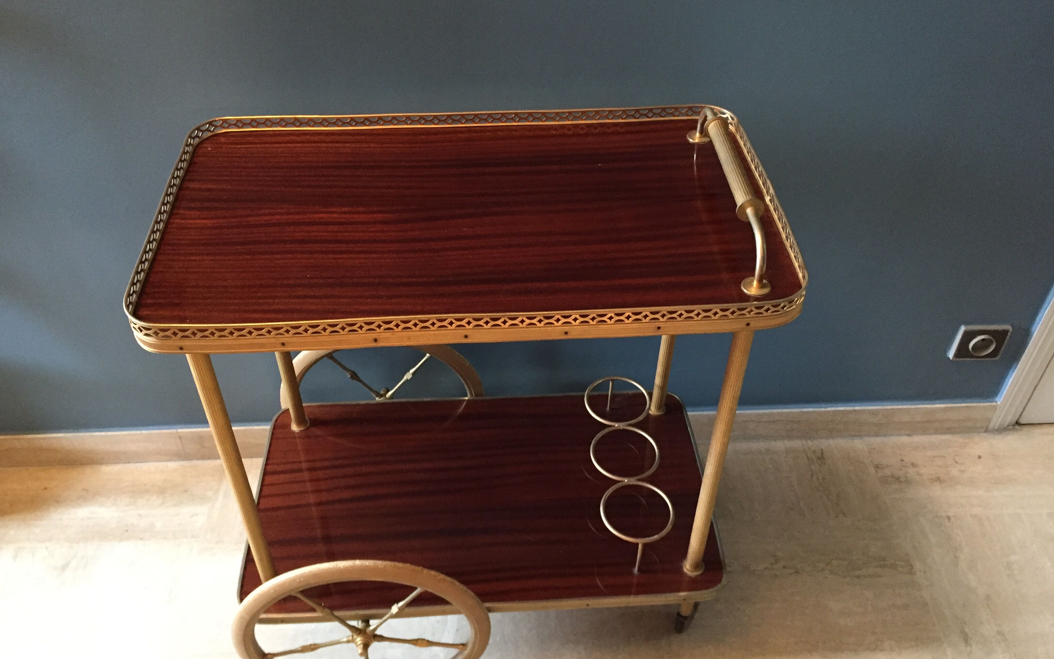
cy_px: 334
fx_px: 890
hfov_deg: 61.2
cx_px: 530
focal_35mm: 31
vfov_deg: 40.6
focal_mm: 4.15
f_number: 2.2
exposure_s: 1/17
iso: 250
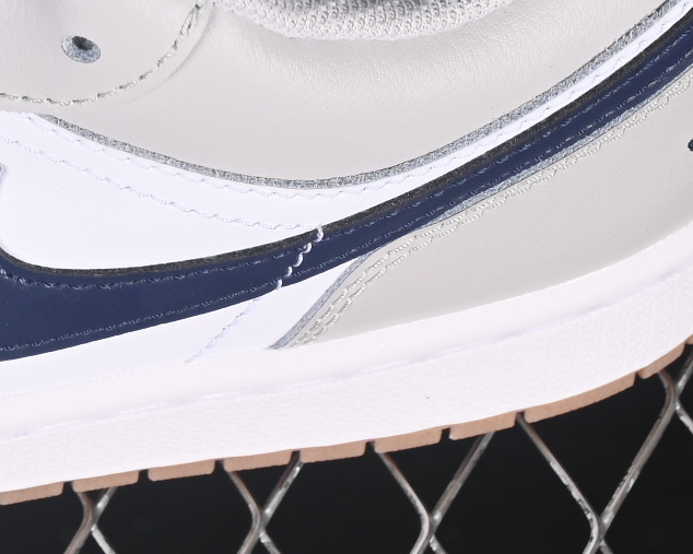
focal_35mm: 309
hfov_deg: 6.2
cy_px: -233
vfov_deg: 5.0
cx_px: -303
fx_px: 6337
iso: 160
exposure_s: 1/80
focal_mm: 50
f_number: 7.1
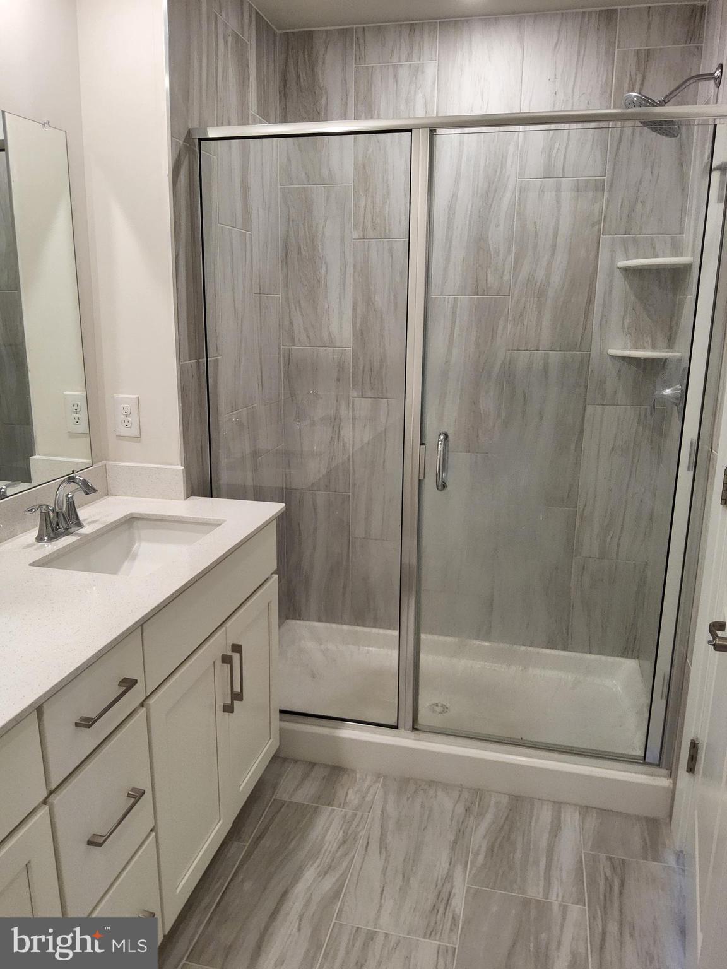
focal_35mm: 25
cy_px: 484
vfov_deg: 69.4
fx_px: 700
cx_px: 364
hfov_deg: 54.9
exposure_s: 1/120
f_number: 2
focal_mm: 3.08
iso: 200
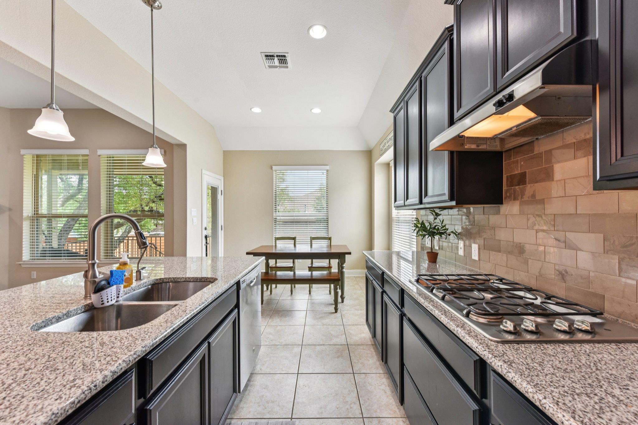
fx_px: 248
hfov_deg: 104.3
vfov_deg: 81.2
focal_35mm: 14
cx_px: 319
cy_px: 212
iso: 125
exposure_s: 1/15
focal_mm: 14
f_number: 8
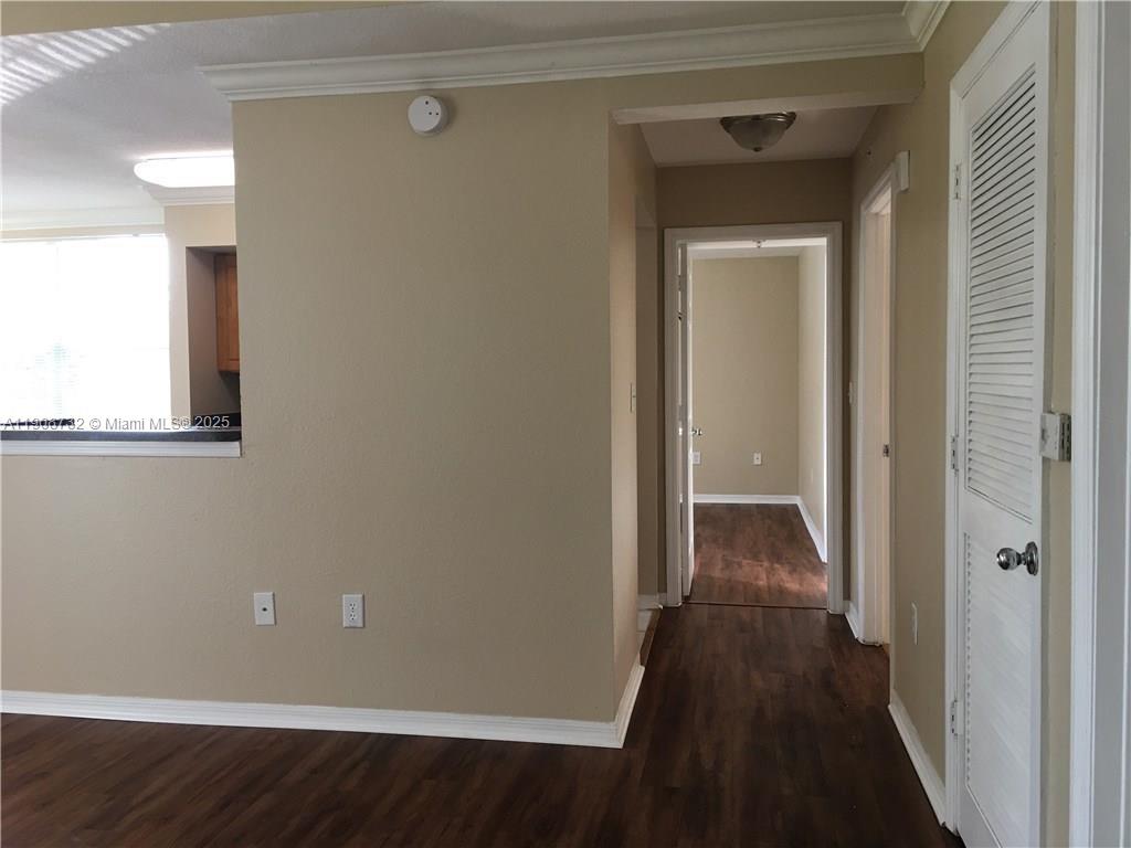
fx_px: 948
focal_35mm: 29
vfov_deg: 48.2
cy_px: 424
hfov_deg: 61.7
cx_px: 566
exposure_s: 1/15
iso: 32
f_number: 2.2
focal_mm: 4.15
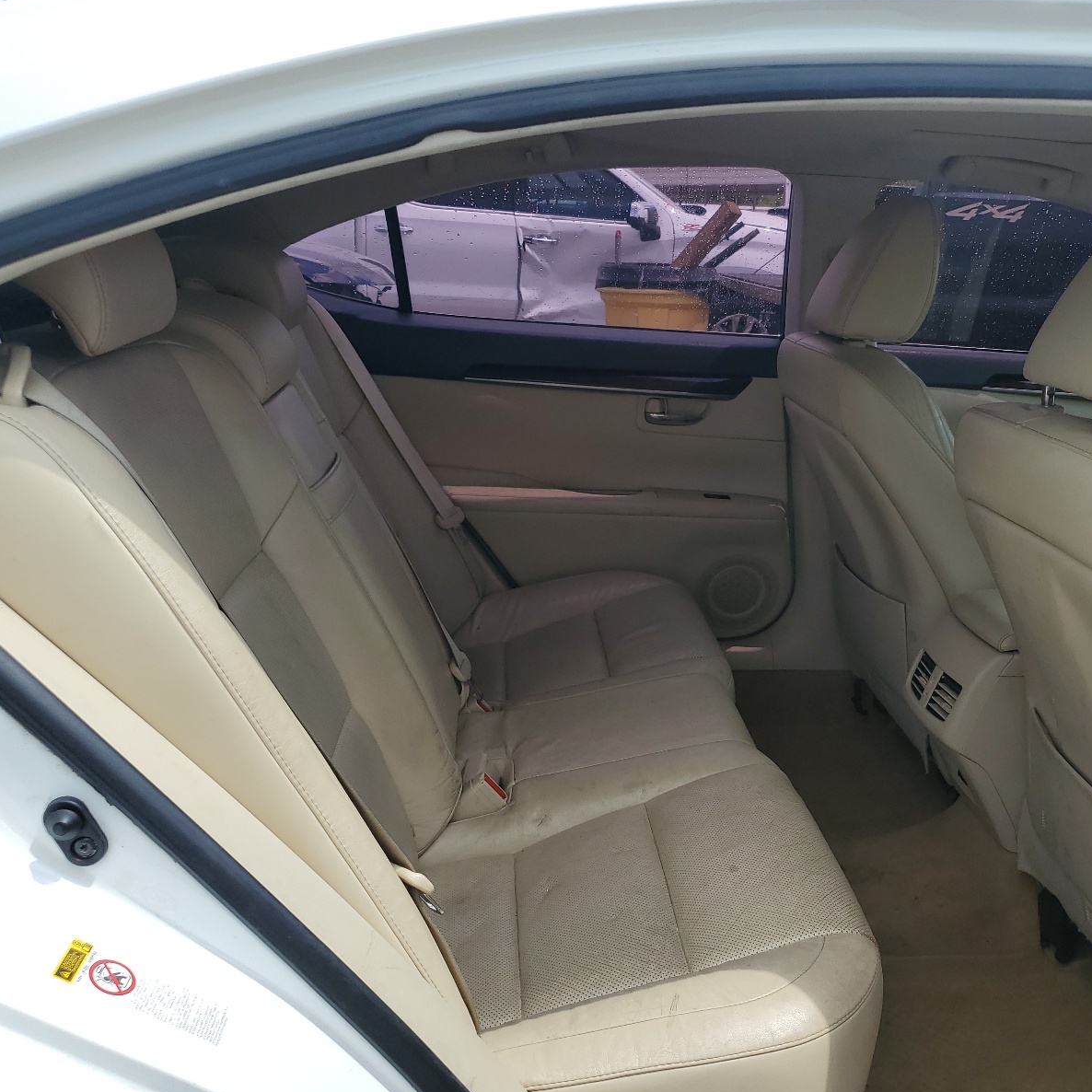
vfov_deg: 52.5
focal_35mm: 31
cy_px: 544
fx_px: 1106
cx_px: 676
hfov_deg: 52.0
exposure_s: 1/2000
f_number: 1.5
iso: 50
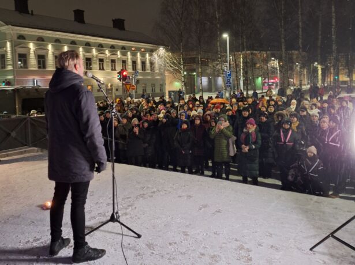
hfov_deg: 74.0
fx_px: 236
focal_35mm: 23
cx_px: 178
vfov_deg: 58.8
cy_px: 132
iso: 400
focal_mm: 5.54
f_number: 1.8
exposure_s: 1/20
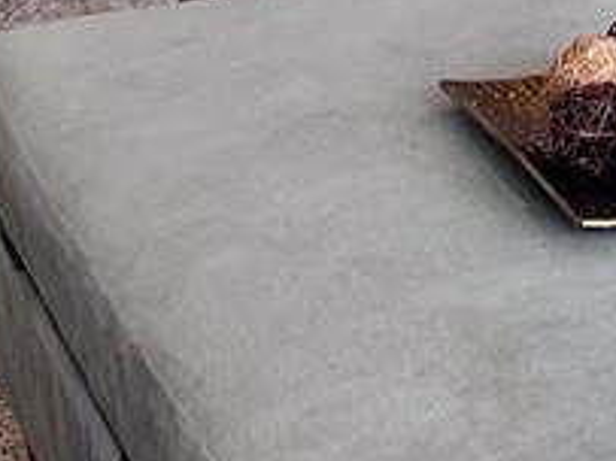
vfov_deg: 7.0
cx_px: 692
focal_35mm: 205
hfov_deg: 9.6
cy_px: -428
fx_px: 3646
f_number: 1.5
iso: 40
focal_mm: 5.7
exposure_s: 1/284
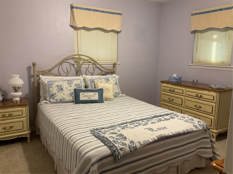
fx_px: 195
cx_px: 116
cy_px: 87
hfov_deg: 61.7
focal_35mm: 29
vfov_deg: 48.2
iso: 125
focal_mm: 3
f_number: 1.8
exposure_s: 1/60
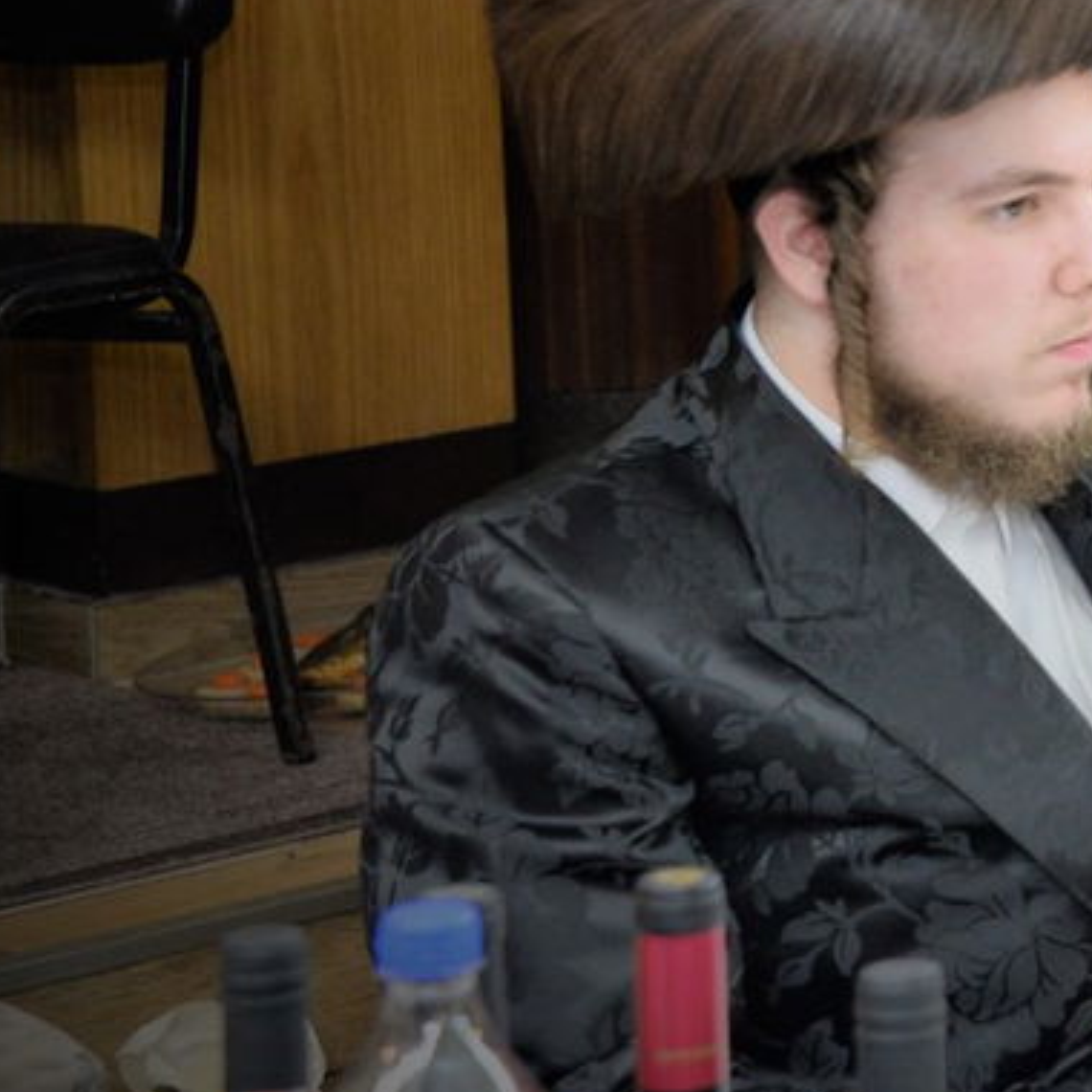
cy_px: 109
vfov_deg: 10.7
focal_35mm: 163
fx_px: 5818
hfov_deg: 10.1
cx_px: 1943
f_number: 5.6
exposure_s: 1/60
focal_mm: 52
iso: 1600
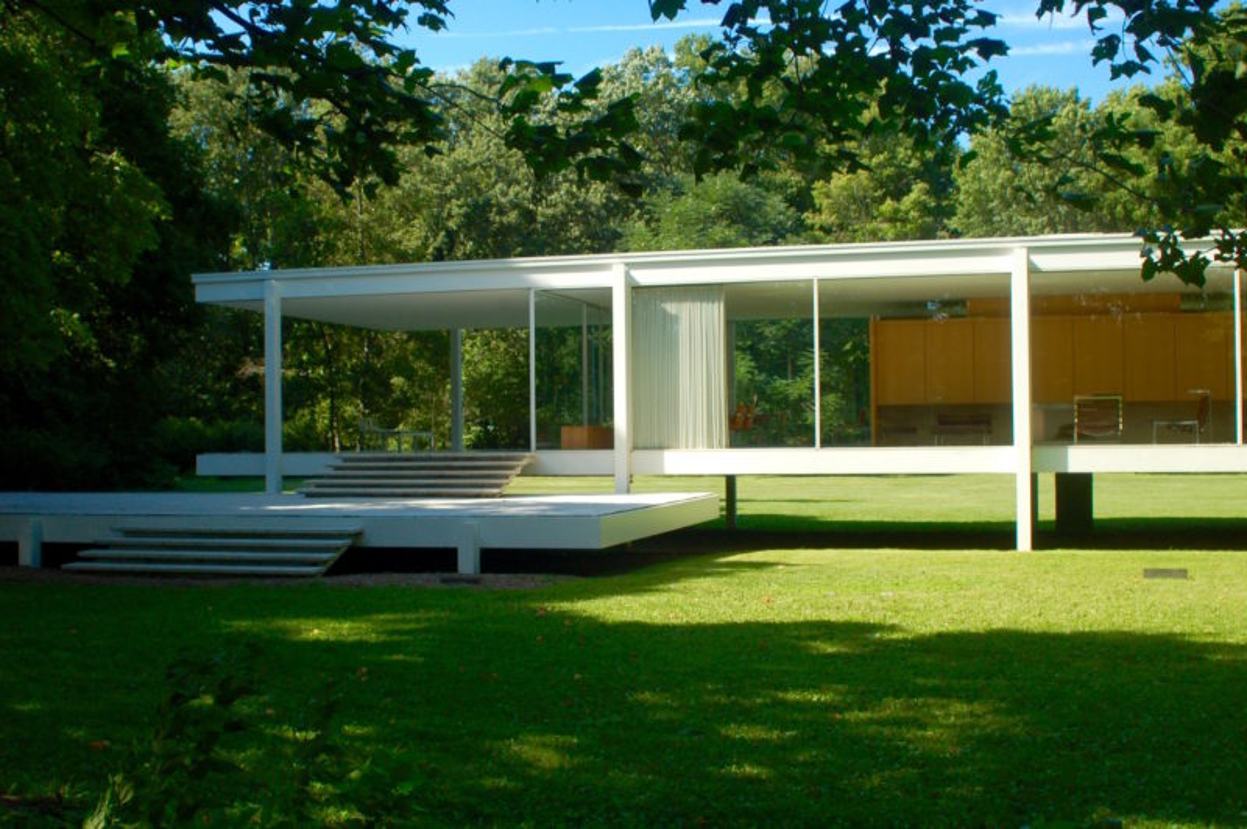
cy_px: 414
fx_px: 1454
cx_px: 624
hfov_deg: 46.4
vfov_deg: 31.8
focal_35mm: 42
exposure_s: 1/200
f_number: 7.1
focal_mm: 28
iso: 200
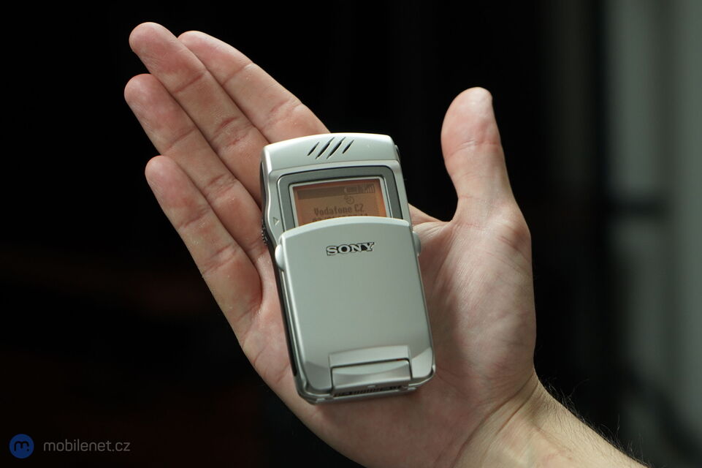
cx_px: 351
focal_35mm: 70
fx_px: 1364
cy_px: 234
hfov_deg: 28.9
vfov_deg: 19.4
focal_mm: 70
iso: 800
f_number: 4
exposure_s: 1/160
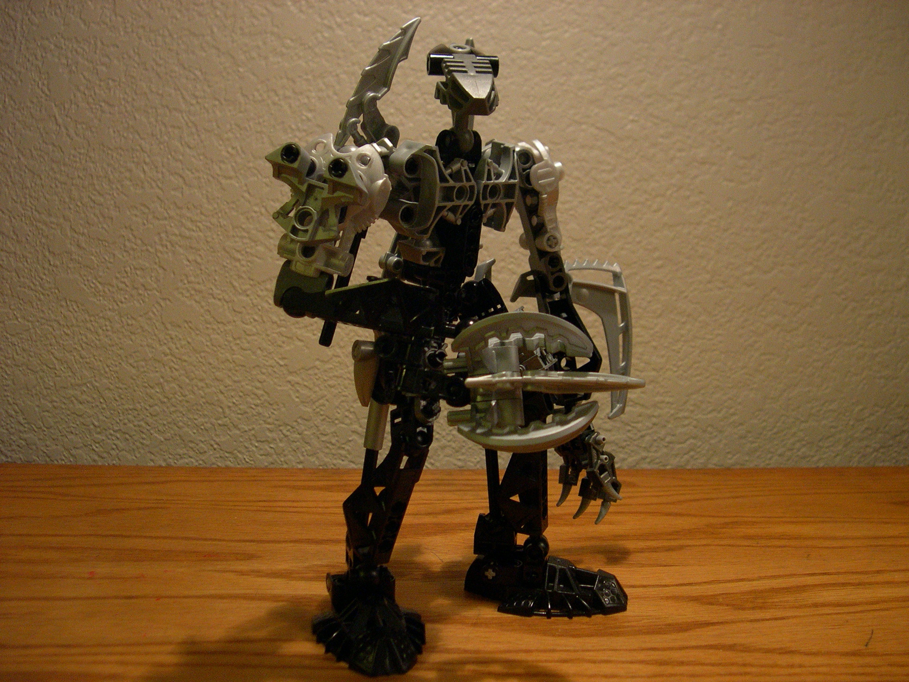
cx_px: 454
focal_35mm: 38
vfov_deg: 37.7
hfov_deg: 49.0
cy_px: 341
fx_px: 998
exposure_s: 1/60.4
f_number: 2.8
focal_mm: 8
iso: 400
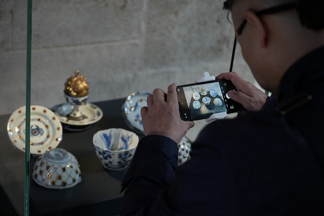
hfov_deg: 28.8
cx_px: 162
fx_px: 630
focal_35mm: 70
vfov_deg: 19.5
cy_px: 108
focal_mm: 70
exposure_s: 1/50
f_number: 4
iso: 500
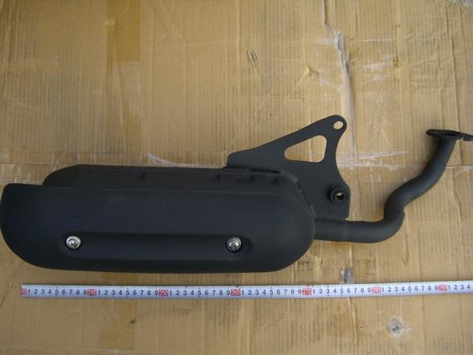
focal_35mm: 38
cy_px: 178
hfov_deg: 49.0
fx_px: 519
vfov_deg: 37.7
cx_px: 236
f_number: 2.8
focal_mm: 7.9
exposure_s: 1/250
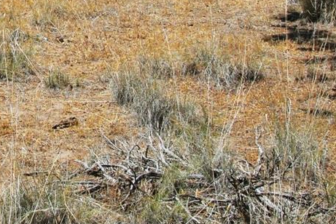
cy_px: -46
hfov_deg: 15.8
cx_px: -12
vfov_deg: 10.6
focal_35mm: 127
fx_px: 1186
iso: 400
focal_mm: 26
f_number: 14
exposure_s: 1/800
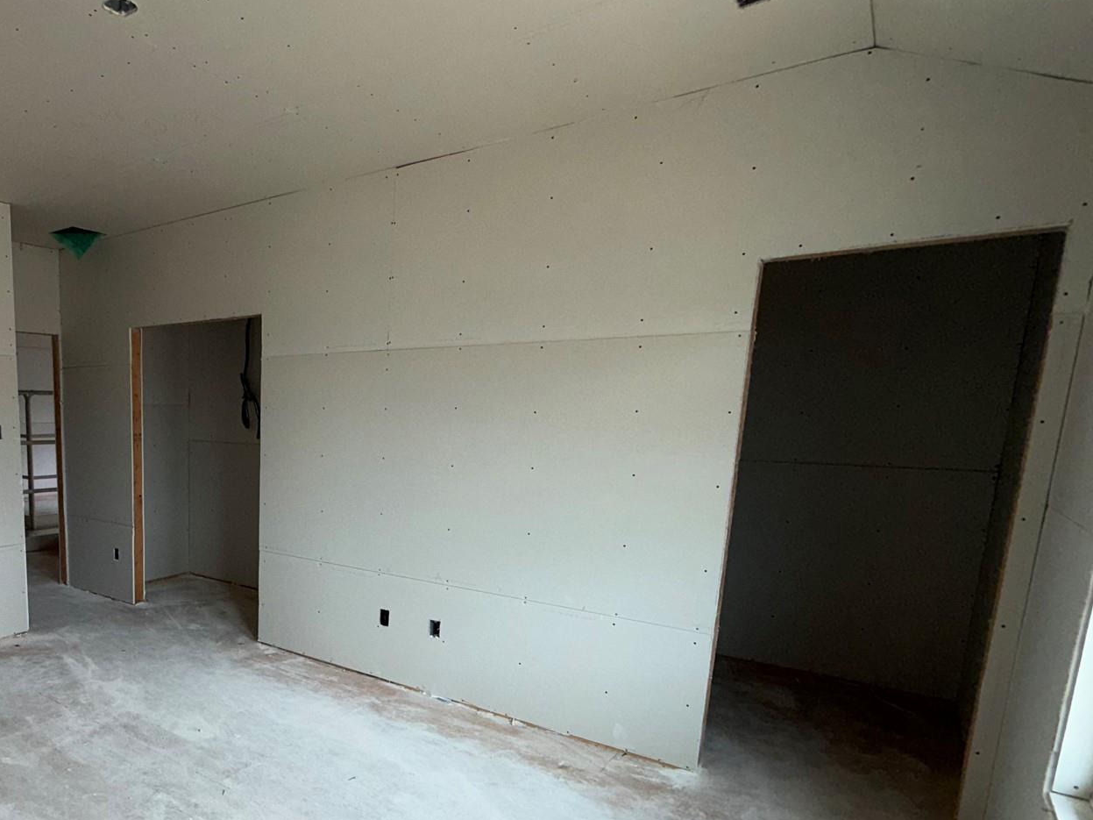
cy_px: 529
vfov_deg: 57.9
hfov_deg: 67.8
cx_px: 238
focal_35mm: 23
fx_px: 726
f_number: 2.2
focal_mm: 2.22
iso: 50
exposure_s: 1/121
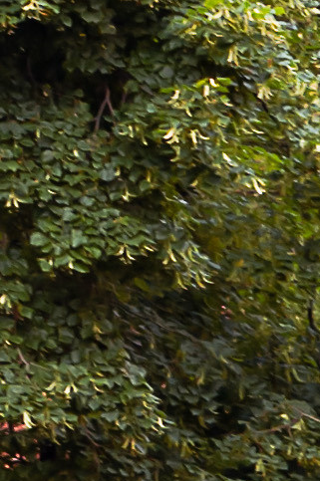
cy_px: 1226
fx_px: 8738
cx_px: 383
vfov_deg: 3.1
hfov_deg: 2.1
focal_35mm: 654
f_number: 7.1
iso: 200
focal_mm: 70
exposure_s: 1/160
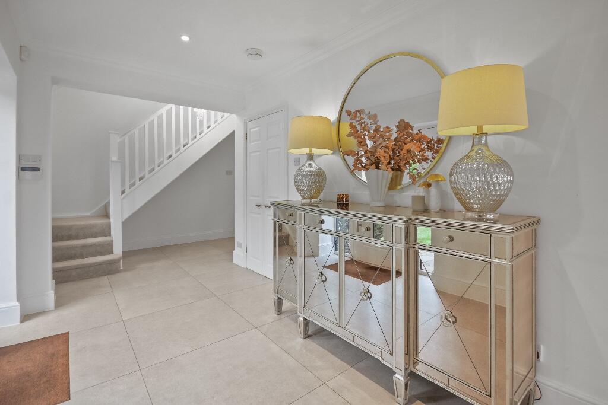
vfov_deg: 77.3
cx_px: 304
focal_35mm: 15
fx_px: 253
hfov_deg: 100.4
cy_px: 202
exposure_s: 1/2.5
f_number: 4
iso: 100
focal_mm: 10
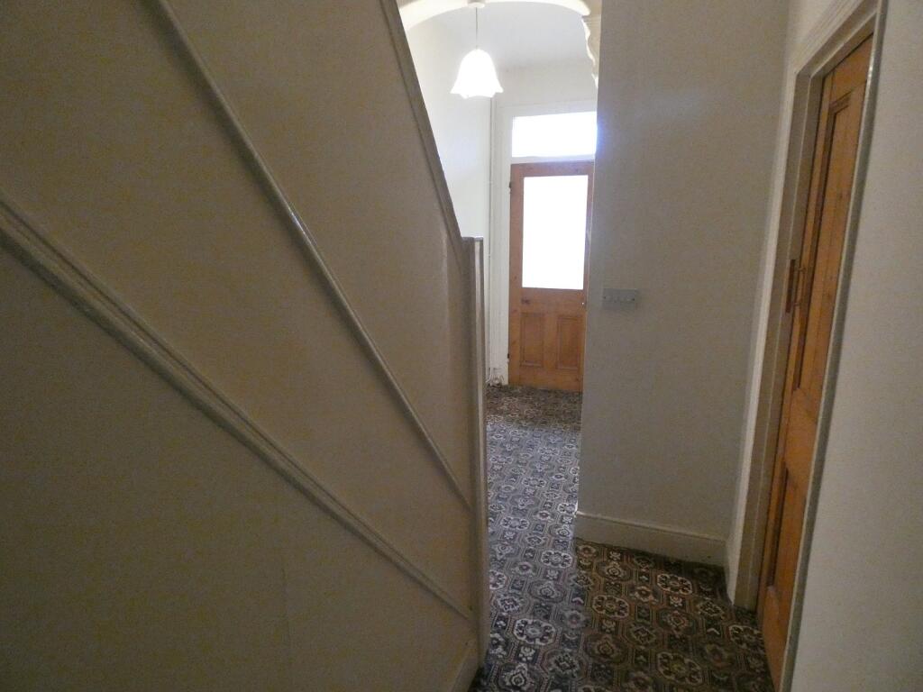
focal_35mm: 20
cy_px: 346
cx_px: 462
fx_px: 533
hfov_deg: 81.7
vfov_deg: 66.0
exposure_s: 1/30
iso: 1600
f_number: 2.8
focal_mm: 3.6
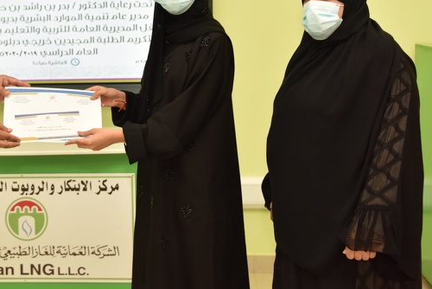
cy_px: 80
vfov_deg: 17.0
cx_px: 98
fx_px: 961
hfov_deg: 25.0
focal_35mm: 80
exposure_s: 1/250
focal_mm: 50
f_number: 5
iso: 1600
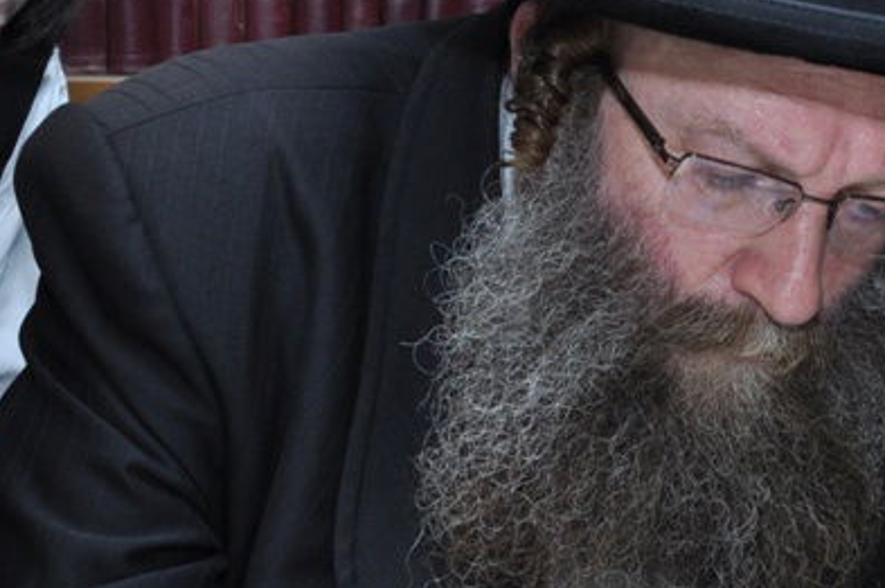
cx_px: 736
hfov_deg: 15.3
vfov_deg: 10.3
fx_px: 3265
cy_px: 408
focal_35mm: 133
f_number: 8
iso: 400
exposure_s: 1/80
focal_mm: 34
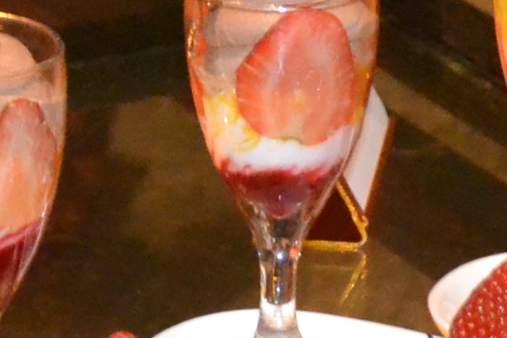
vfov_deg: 4.3
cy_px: -146
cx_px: -224
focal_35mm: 316
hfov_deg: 6.4
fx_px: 4450
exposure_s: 1/60
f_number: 4.5
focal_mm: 28
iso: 3200
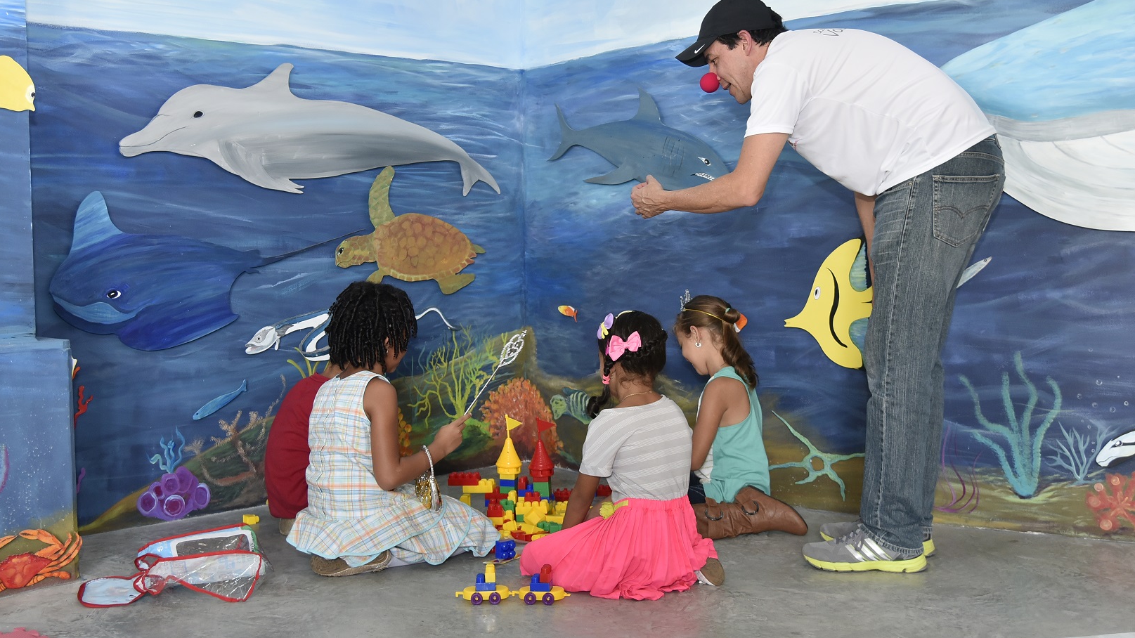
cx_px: 553
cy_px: 295
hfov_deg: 49.4
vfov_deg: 29.0
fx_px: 1234
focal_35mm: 41
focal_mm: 35
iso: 800
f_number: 4.5
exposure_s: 1/125
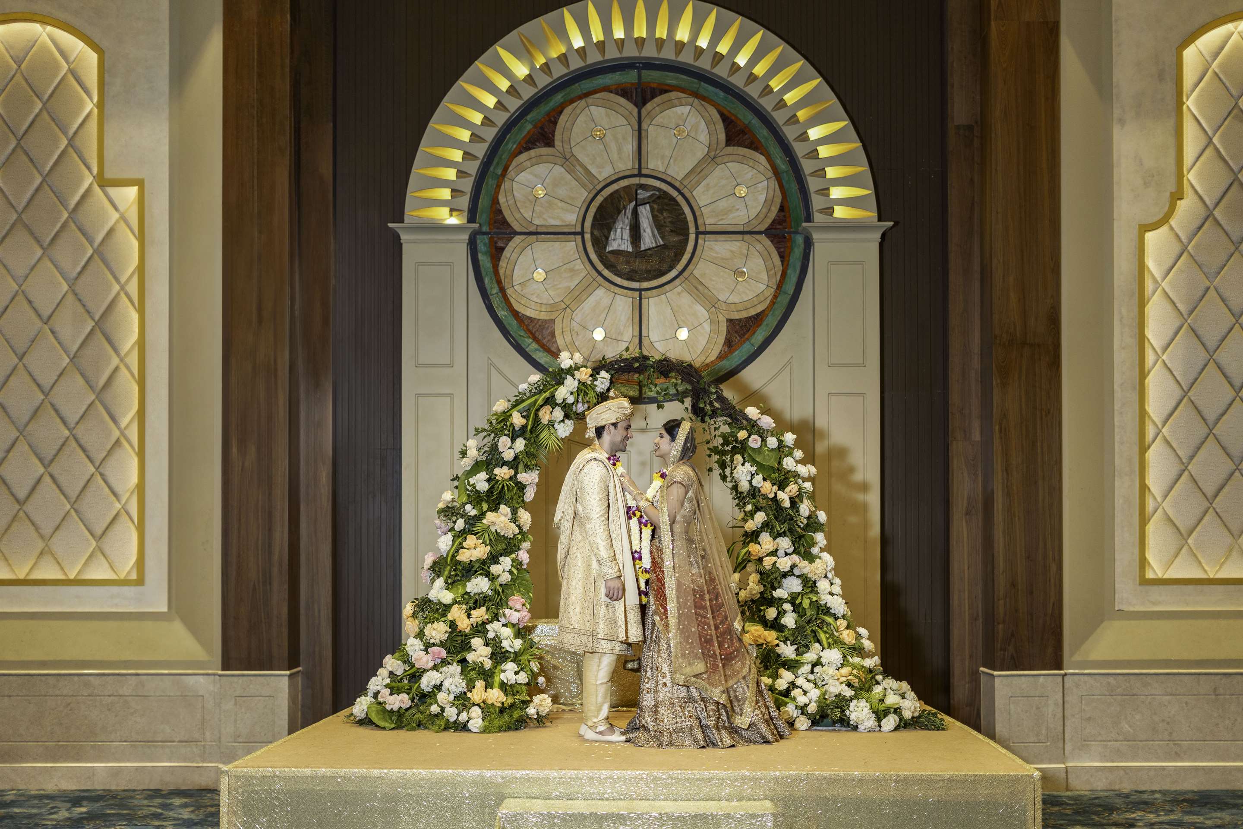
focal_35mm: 50
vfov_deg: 27.0
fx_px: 1726
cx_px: 622
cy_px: 414
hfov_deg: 39.6
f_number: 1.8
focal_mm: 50
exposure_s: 1/160
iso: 400
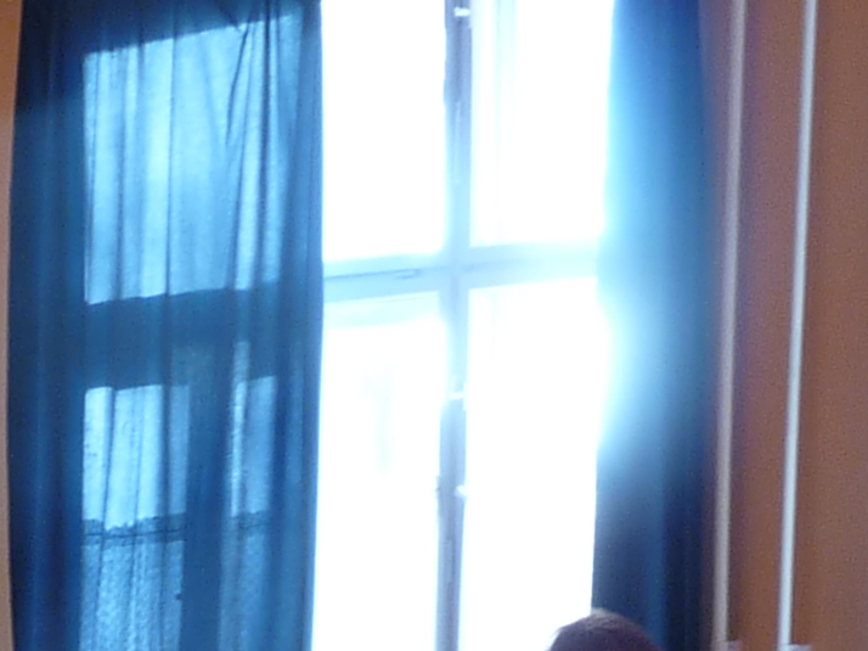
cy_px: 1040
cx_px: 337
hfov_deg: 14.3
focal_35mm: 138
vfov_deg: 10.3
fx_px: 3459
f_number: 2.8
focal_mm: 4.8
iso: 125
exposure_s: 1/30
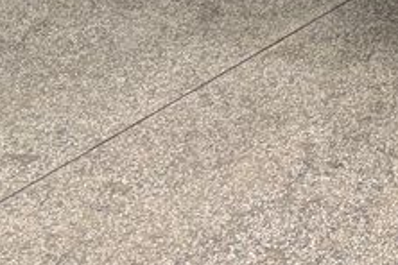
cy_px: -294
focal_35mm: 116
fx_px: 1282
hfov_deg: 15.3
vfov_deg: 10.7
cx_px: 704
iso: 40
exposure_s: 1/237
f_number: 1.6
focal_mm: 5.96
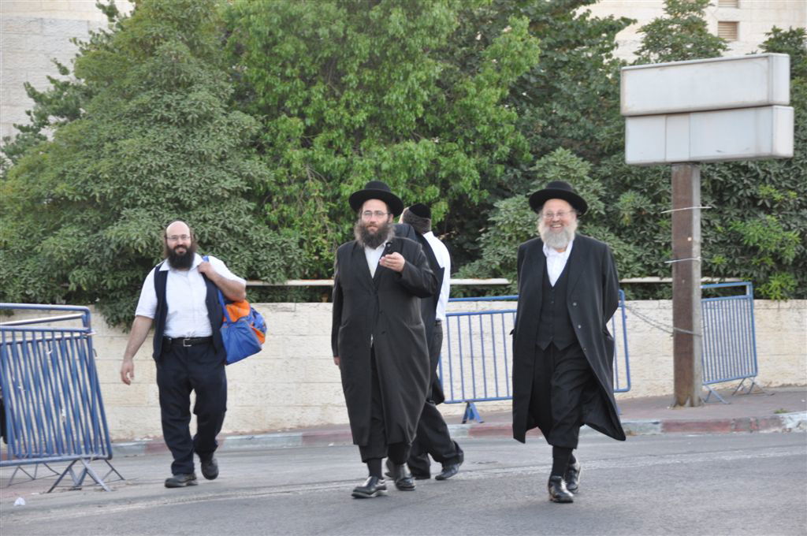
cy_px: 268
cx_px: 404
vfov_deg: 12.1
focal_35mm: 112
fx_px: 2519
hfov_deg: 18.2
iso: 640
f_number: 5
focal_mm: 75
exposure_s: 1/60
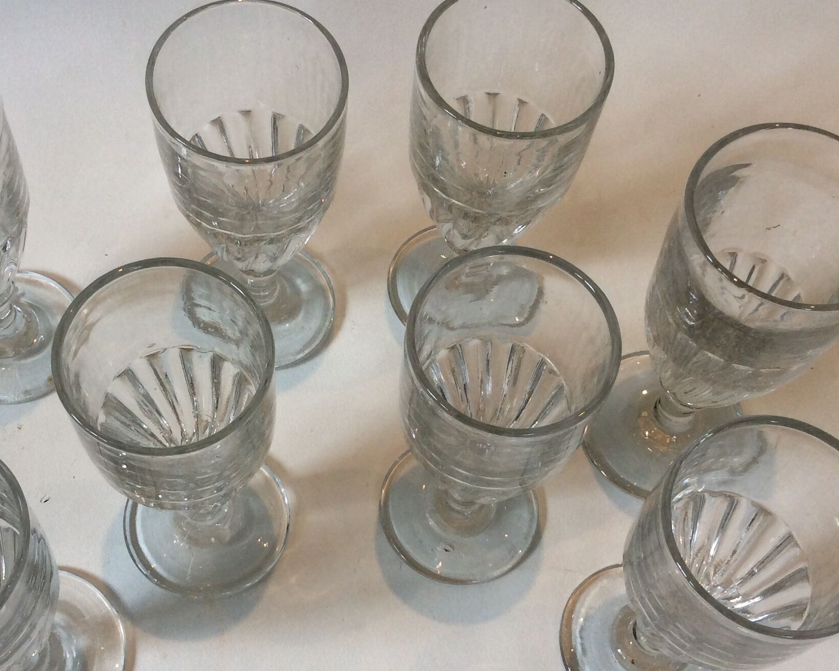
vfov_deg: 30.8
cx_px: 351
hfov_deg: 37.9
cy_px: 391
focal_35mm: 49
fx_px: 1217
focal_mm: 3.3
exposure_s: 1/50
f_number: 2.4
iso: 40
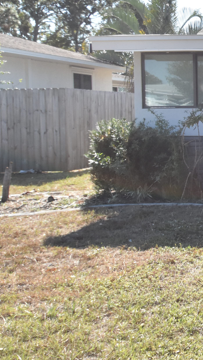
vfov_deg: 38.8
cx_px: 379
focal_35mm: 53
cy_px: 123
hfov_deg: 17.6
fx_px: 507
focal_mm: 14
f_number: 3.8
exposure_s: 1/4000
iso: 800
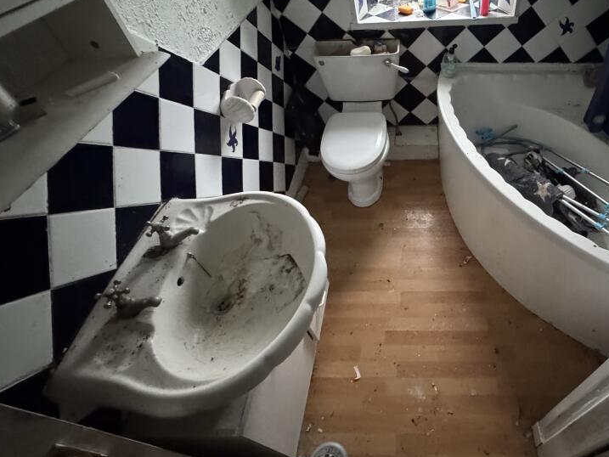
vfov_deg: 65.3
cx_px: 414
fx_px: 352
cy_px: 180
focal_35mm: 20
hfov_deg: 78.6
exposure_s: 1/38
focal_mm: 2.22
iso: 1600
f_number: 2.2
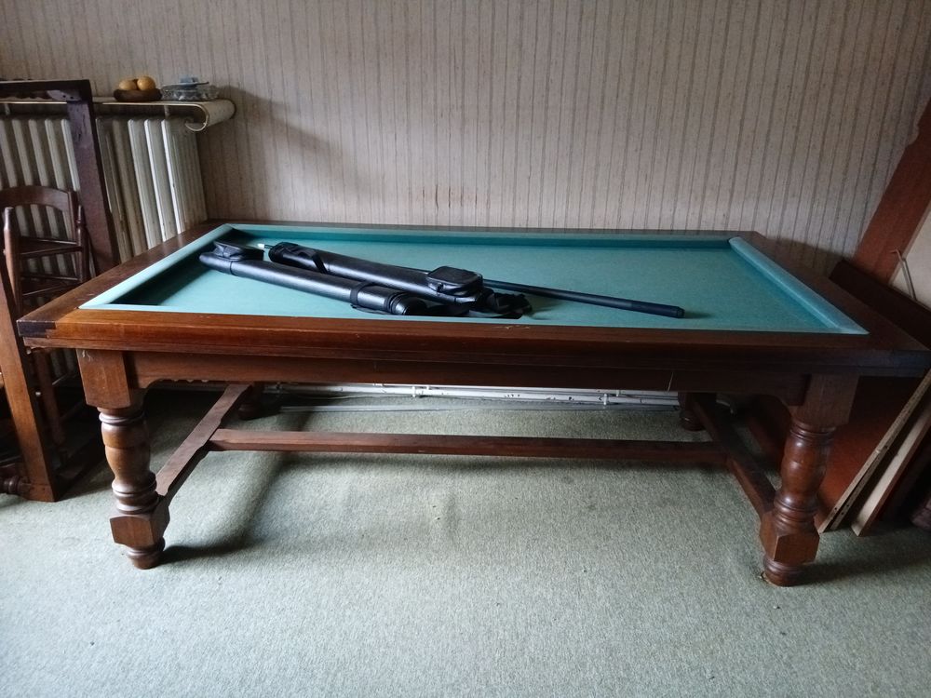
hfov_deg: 67.3
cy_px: 349
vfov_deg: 53.1
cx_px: 466
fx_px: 699
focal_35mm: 26
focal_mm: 3.98
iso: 500
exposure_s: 1/25
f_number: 1.8
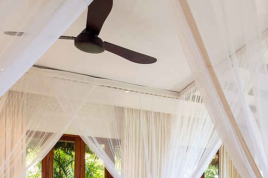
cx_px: 221
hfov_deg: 40.7
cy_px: 198
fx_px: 342
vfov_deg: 26.8
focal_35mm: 46
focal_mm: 16
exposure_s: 1/8
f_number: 11
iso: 200
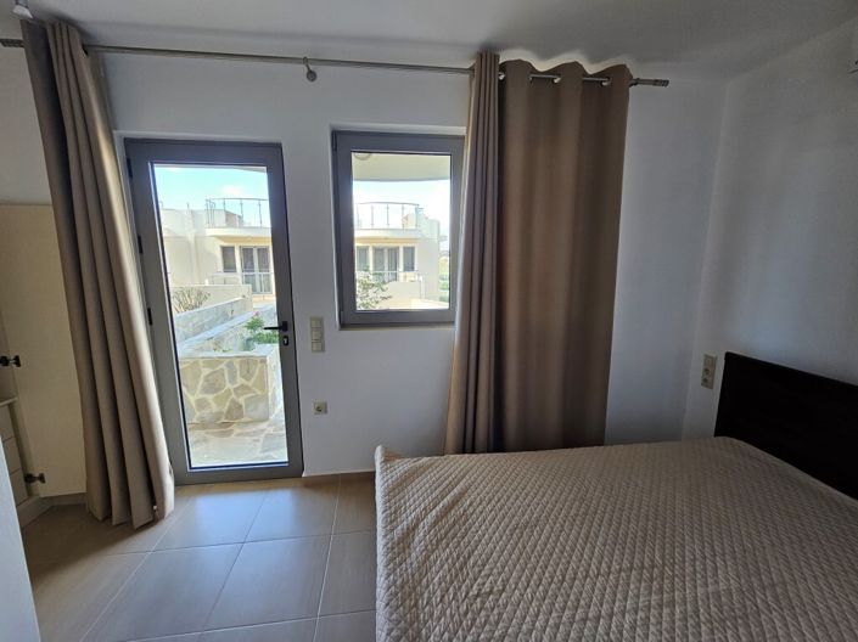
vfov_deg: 89.9
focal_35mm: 13
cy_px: 321
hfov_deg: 106.2
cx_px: 429
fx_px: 322
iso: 125
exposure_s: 1/70.8
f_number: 2.2
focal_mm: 2.2
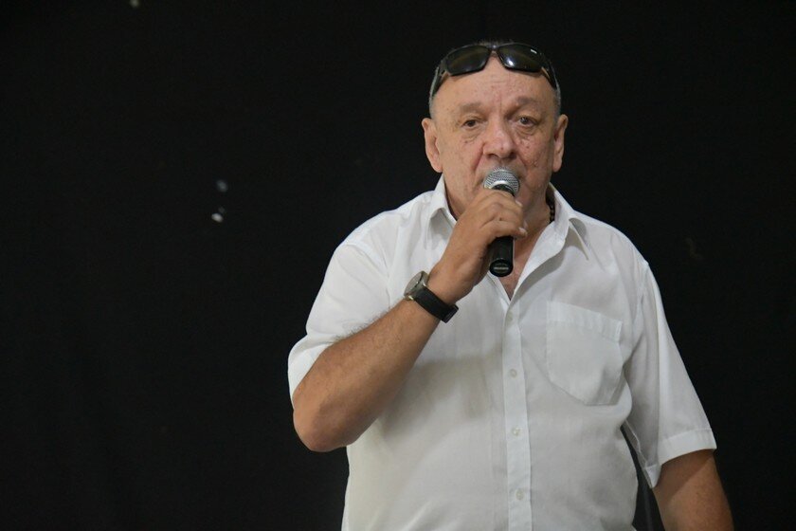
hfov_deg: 9.5
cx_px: 398
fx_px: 4798
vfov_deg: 6.3
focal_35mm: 217
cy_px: 266
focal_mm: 145
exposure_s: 1/250
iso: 6400
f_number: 5.6
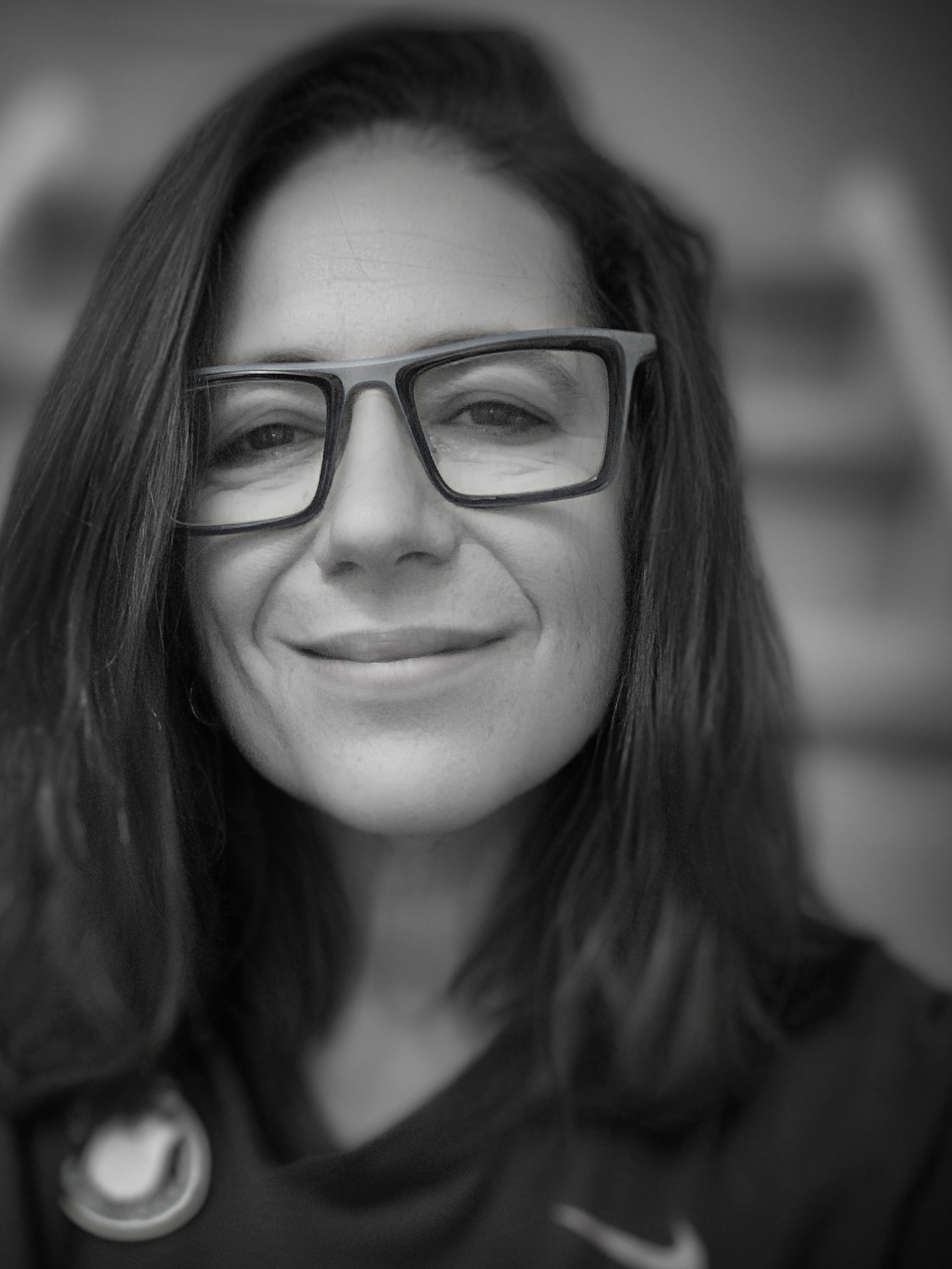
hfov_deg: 35.0
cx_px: 358
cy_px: 618
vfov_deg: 45.8
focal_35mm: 41
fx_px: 1503
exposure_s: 1/15
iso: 500
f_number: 2.2
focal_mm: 2.87
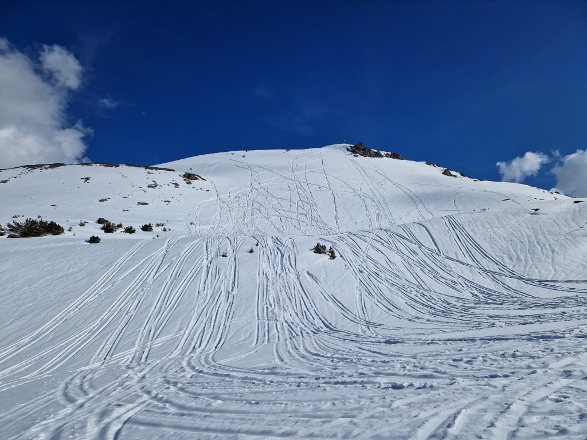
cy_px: 220
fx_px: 390
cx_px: 294
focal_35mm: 23
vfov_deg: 58.9
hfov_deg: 73.9
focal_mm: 5.4
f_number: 1.8
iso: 50
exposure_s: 1/7776
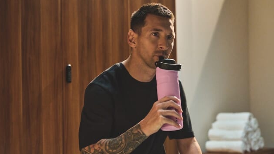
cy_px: 98
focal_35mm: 58
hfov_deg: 36.0
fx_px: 422
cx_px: 142
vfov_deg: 20.7
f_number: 2.8
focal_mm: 50
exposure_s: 1/800
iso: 3200
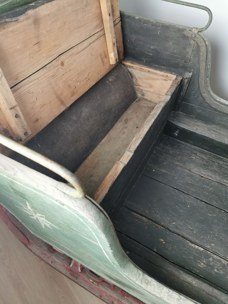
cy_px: 152
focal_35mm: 27
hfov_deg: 51.4
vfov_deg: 65.3
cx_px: 114
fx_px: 237
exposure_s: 1/50
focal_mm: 5.56
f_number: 1.6
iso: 200
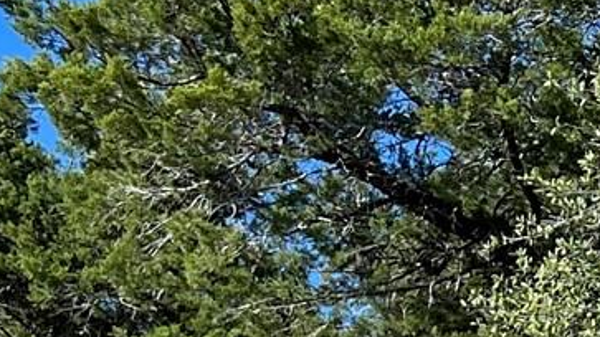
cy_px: 960
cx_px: 1099
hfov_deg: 12.3
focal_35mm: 160
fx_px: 2545
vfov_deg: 6.9
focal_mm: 5.7
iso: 50
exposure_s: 1/3257
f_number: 1.5
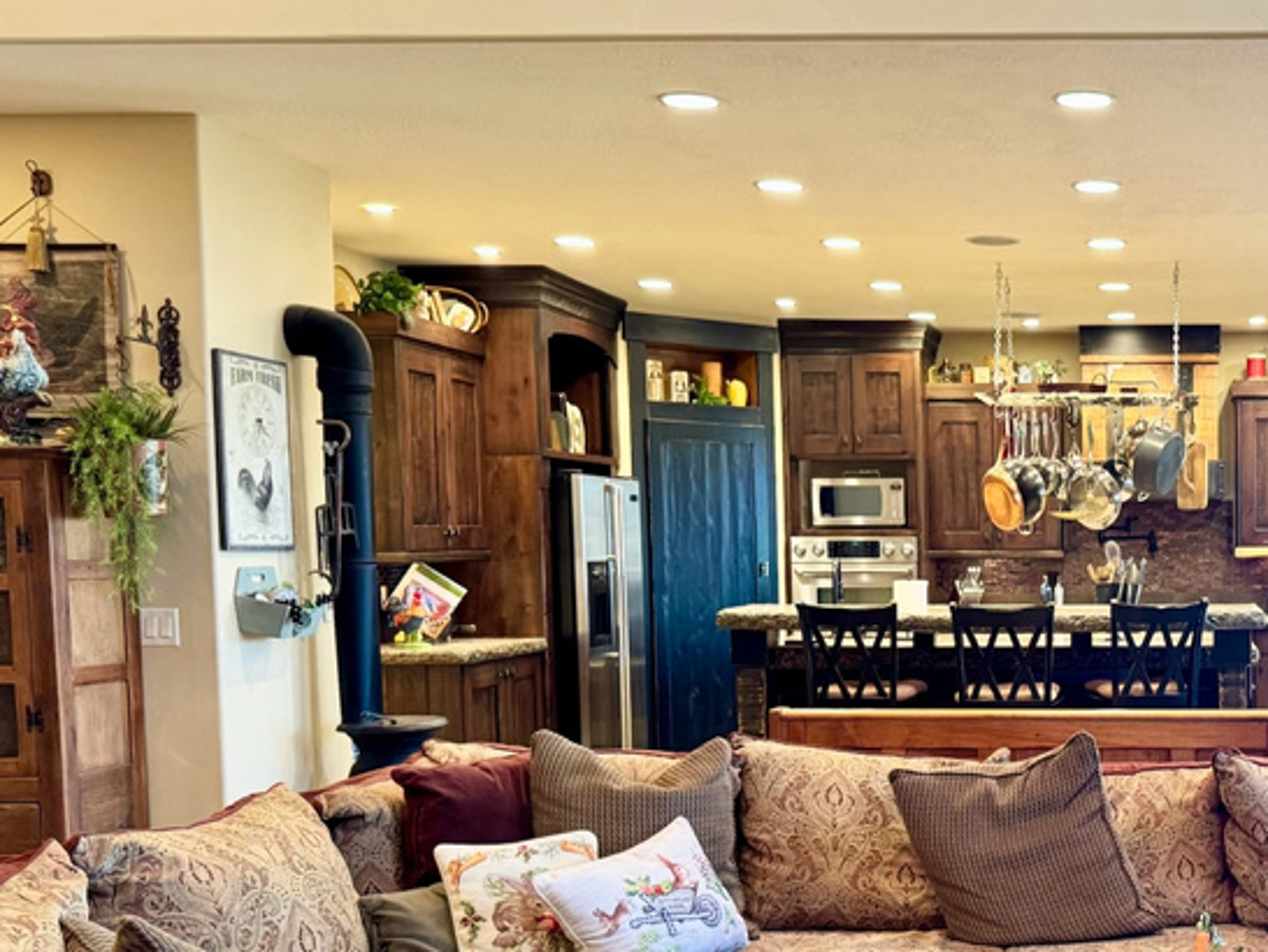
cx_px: 1136
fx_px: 1649
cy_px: 669
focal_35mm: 45
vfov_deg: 31.8
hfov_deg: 39.1
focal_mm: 6.76
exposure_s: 1/60
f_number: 1.78
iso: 250
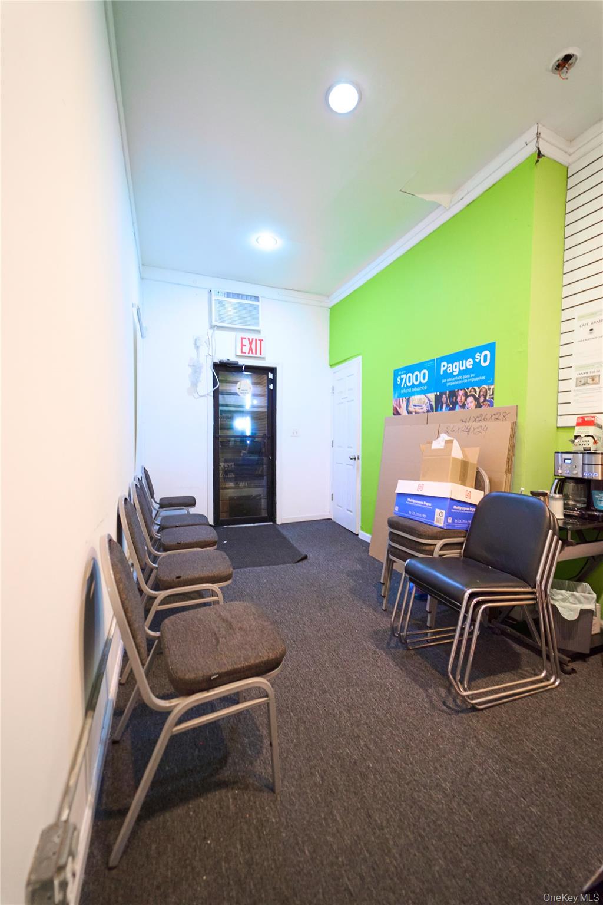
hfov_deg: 81.2
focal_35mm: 14
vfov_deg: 104.3
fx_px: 352
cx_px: 302
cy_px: 452
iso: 4000
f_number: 2.8
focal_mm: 14
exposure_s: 1/160
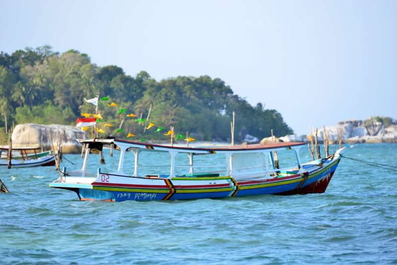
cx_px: 198
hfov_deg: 10.3
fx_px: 2206
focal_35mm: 200
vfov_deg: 6.9
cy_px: 132
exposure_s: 1/200
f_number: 4
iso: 100
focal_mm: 200
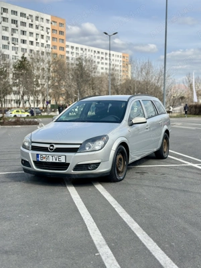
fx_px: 372
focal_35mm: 48
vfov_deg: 39.7
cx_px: 100
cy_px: 134
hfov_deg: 30.3
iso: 100
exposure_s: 1/5556
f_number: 1.78
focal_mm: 6.86
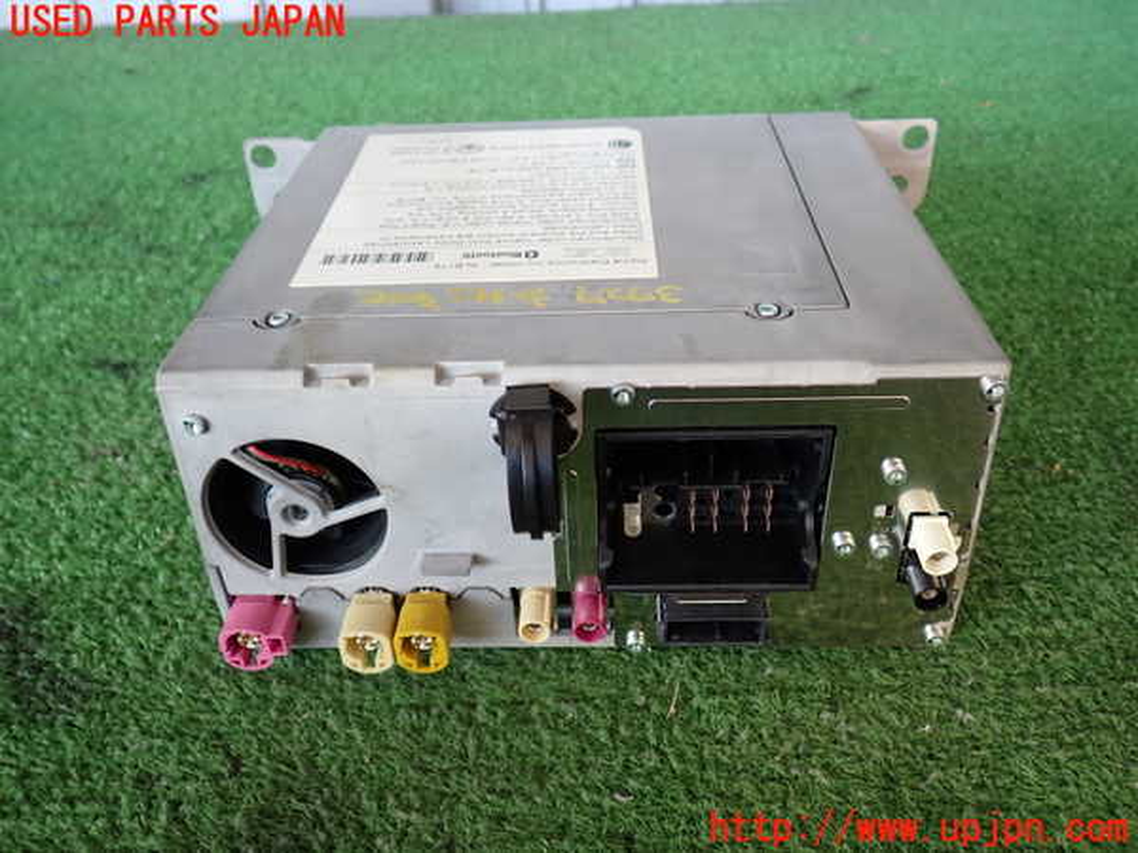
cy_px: 426
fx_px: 986
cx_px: 569
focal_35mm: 30
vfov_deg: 46.8
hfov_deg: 60.0
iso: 125
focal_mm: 5.4
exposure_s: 1/60
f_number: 2.3
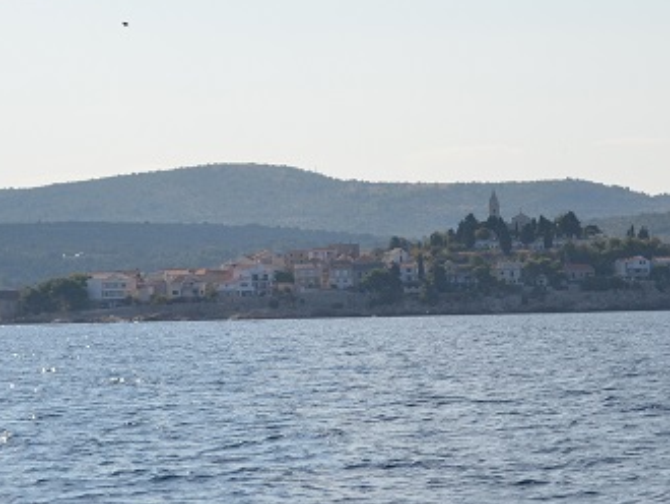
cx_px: 497
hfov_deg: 11.0
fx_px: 3483
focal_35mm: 180
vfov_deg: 8.3
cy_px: 150
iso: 640
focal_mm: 75
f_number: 6.3
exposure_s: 1/5000
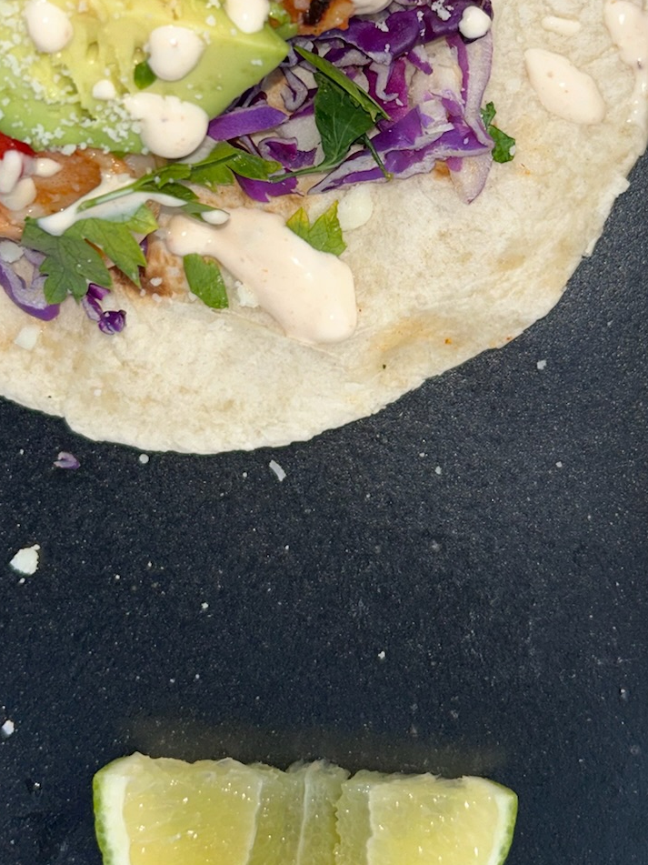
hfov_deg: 26.0
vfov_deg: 33.6
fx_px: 1398
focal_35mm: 56
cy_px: 206
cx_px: 428
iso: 32
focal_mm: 5.7
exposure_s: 1/662
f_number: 1.5
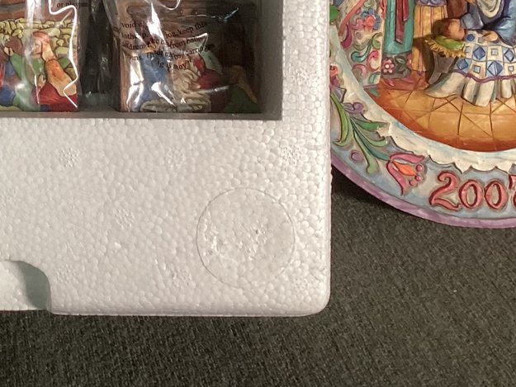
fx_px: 1118
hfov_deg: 24.9
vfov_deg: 18.7
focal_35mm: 75
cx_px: 17
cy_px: -61
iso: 125
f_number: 2.4
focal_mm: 3.3
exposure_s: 1/60
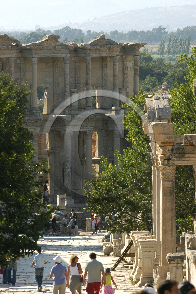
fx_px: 2209
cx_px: 98
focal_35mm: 270
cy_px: 147
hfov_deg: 5.1
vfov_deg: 7.6
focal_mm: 180
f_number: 6.3
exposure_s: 1/640
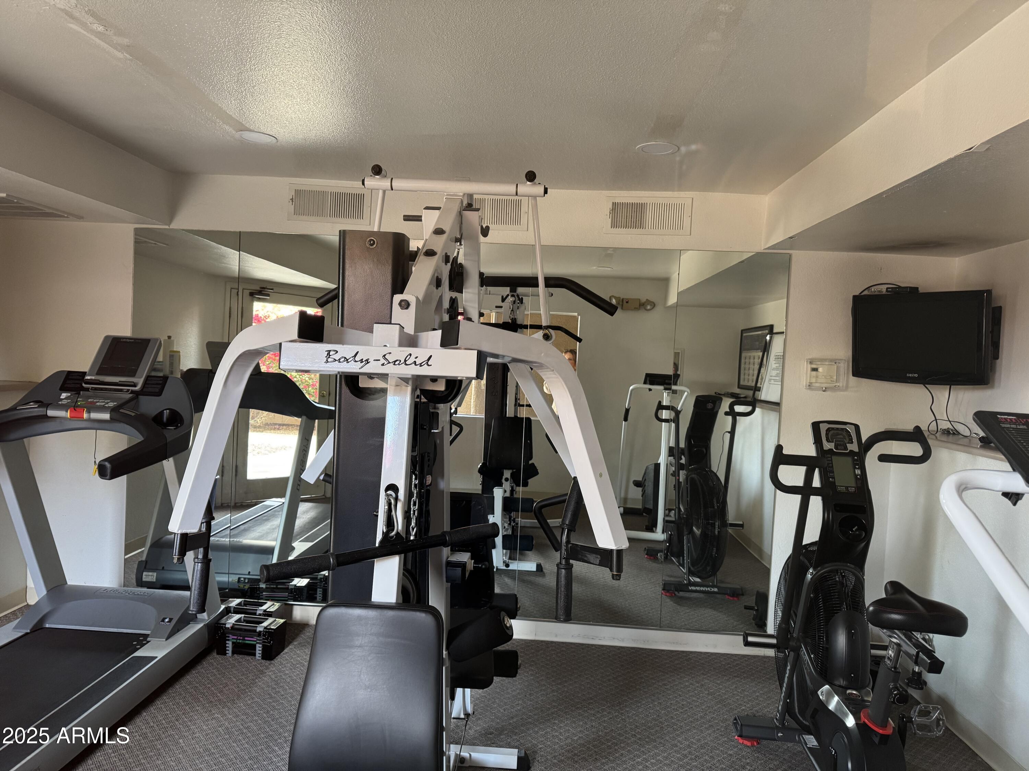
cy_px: 386
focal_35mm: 24
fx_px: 713
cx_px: 514
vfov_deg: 56.8
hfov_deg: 71.6
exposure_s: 1/50
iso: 400
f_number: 1.78
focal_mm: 6.76
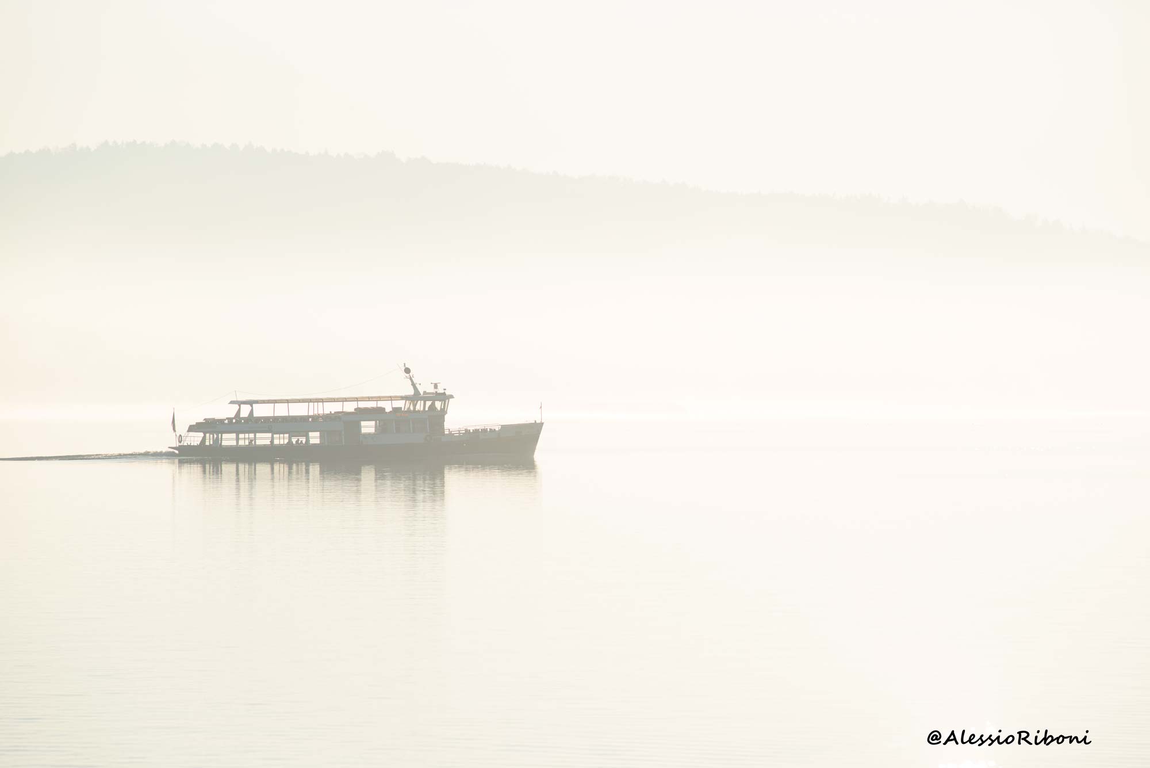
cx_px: 575
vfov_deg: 7.6
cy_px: 384
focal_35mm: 180
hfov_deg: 11.4
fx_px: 5752
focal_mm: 180
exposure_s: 1/2000
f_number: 6.3
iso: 160
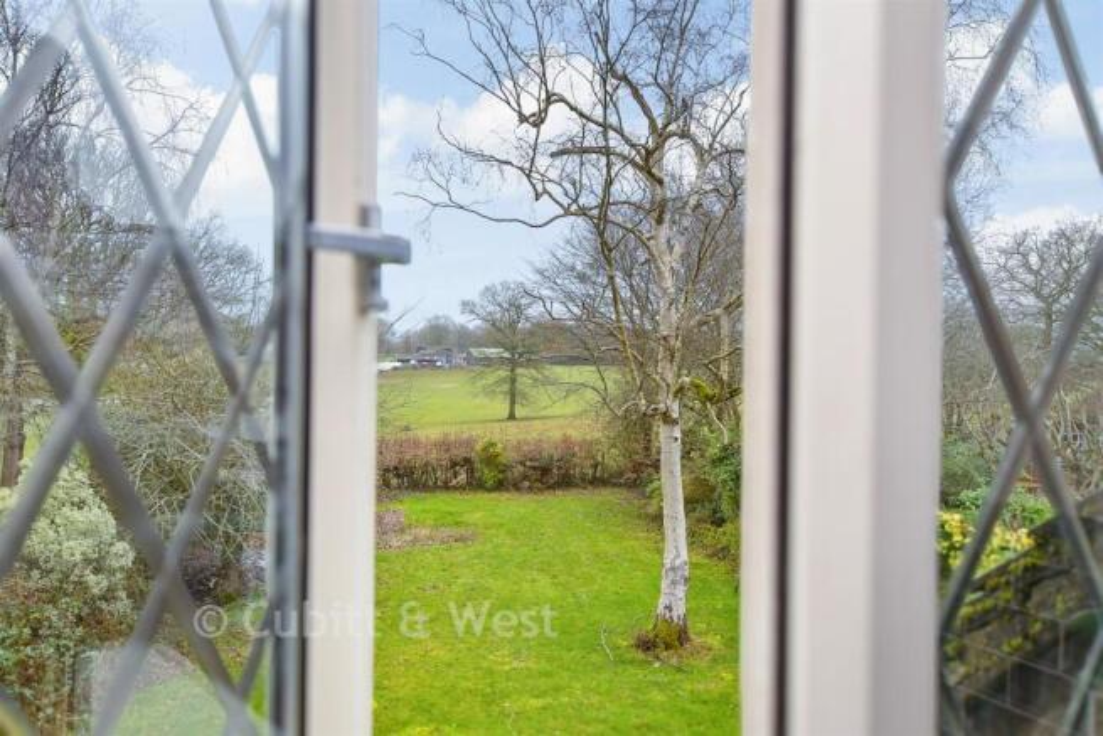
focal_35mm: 30
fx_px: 919
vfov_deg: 43.6
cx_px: 552
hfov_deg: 61.9
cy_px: 368
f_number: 8
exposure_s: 1/100
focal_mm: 20
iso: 800
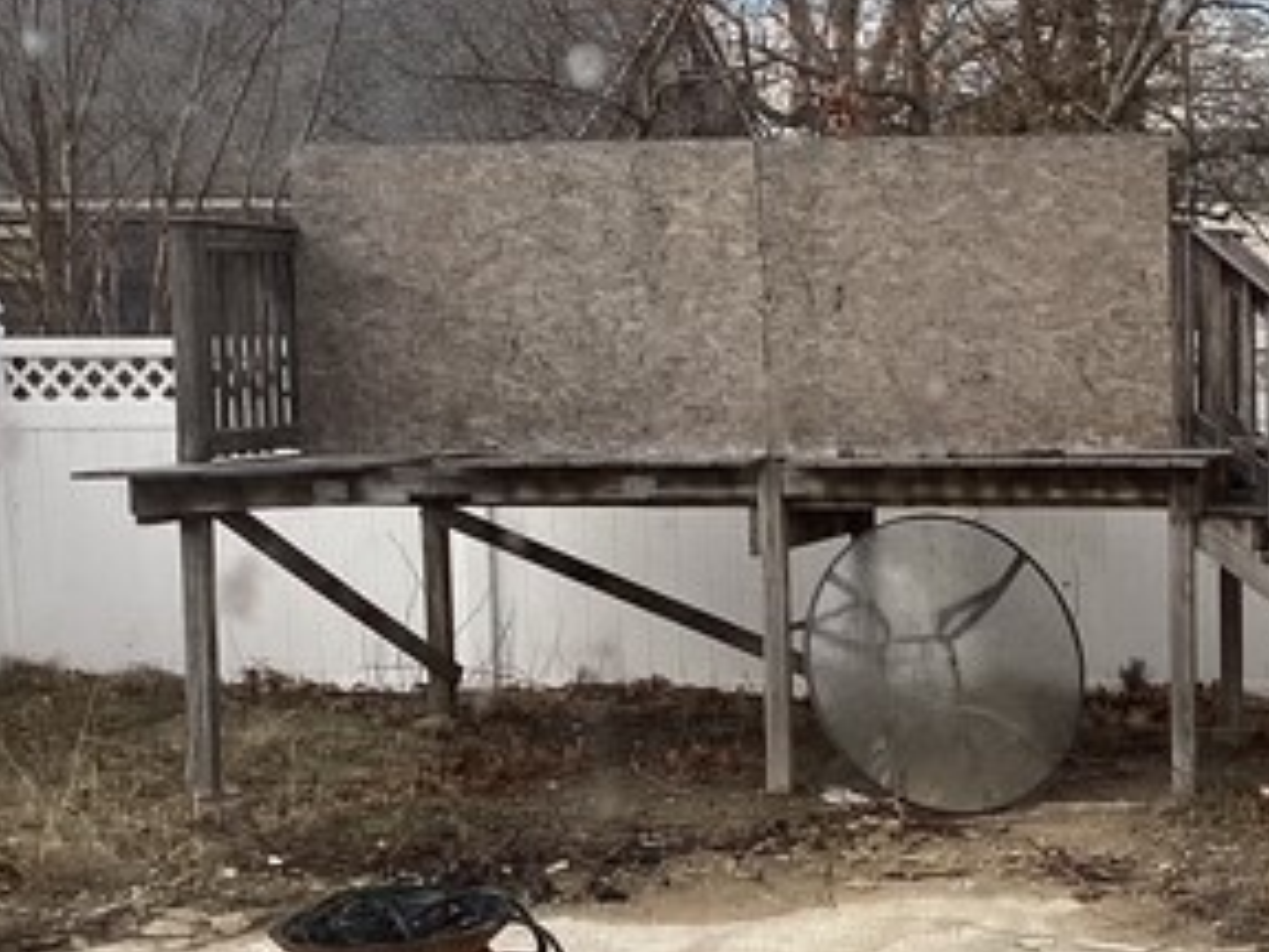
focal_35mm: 69
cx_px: 1300
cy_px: 608
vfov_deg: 21.3
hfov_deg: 26.5
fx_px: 2529
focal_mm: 3.3
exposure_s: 1/316
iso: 25
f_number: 2.4
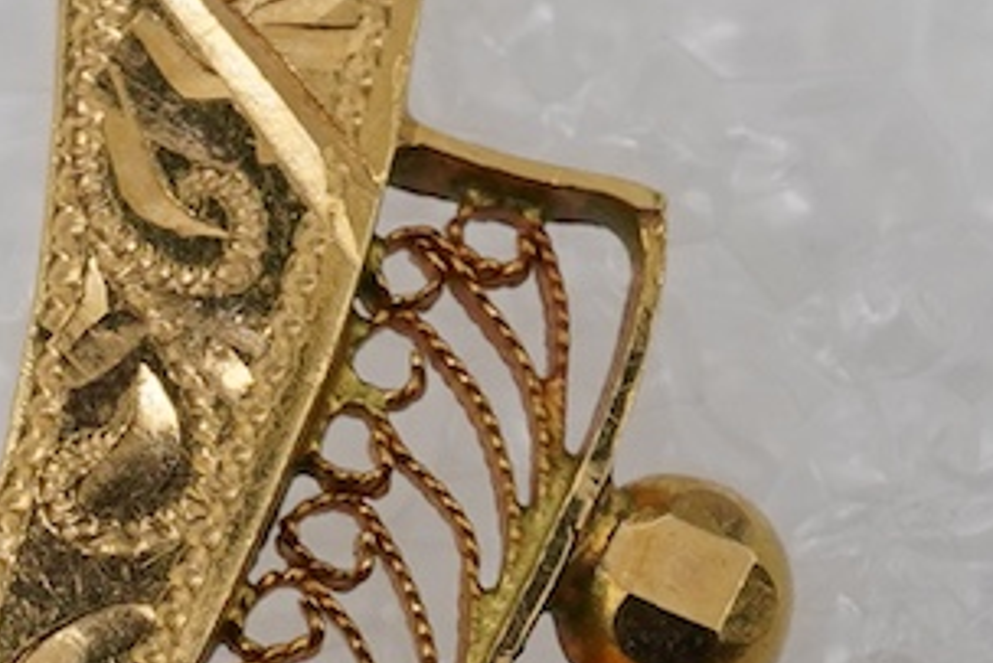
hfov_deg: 7.7
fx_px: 7340
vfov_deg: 5.1
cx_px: 129
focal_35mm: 266
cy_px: 872
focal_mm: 30
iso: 500
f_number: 22
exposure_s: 1/125
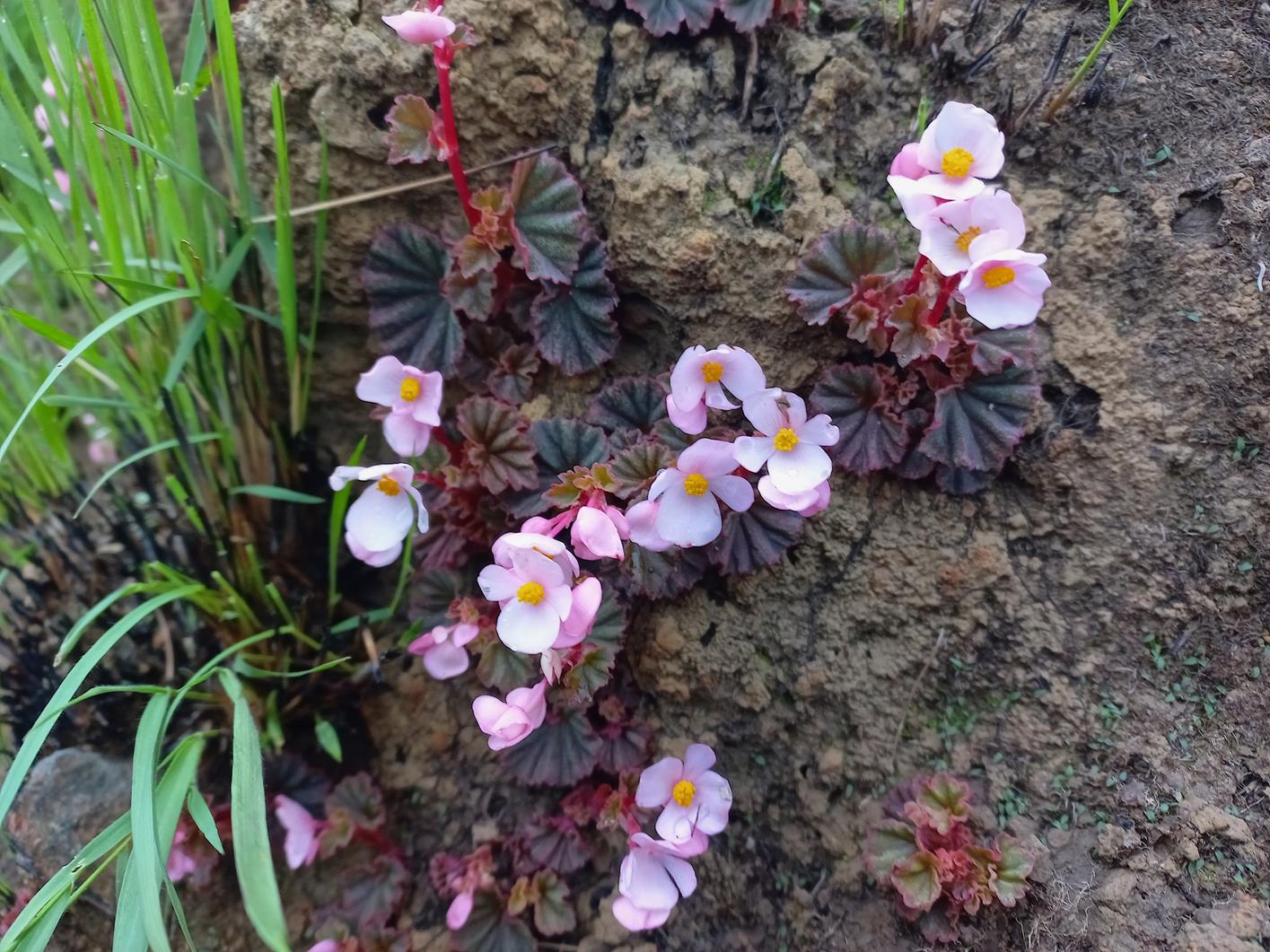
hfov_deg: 69.4
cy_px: 476
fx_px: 917
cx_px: 635
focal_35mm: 25
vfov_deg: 54.9
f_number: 1.8
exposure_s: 1/49
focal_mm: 4.6
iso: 40
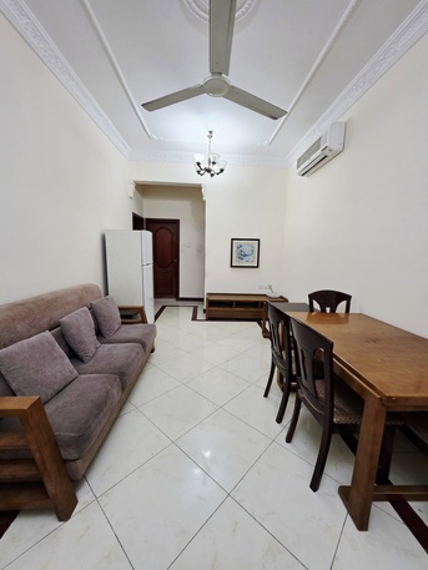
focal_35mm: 13
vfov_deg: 106.2
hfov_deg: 89.9
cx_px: 214
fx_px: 214
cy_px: 285
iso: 200
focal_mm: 2.2
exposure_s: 1/50.3
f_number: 1.9
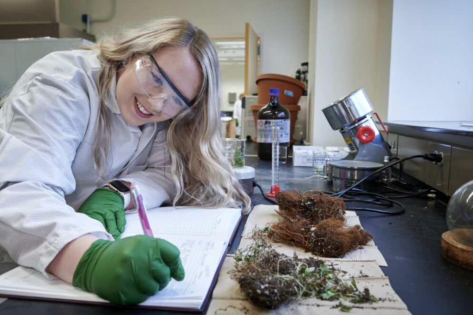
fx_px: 433
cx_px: 232
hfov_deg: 57.2
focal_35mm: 33
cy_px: 154
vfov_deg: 40.0
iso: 2500
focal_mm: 32
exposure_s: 1/125
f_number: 6.3
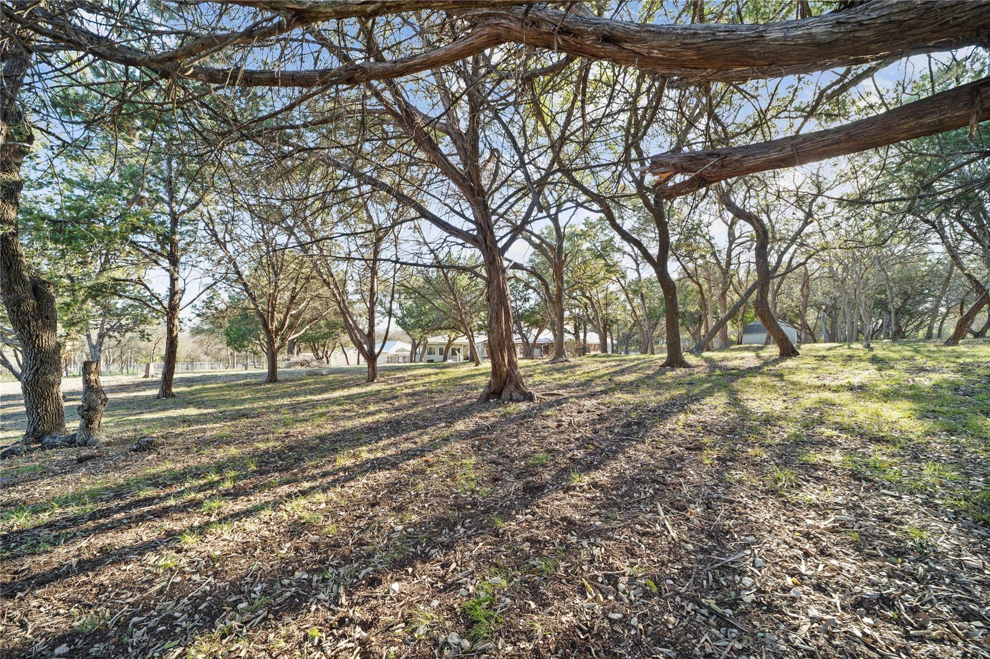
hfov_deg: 104.3
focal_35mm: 14
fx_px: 385
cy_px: 330
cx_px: 495
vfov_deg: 81.2
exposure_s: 1/4
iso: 100
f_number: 8
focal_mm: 14
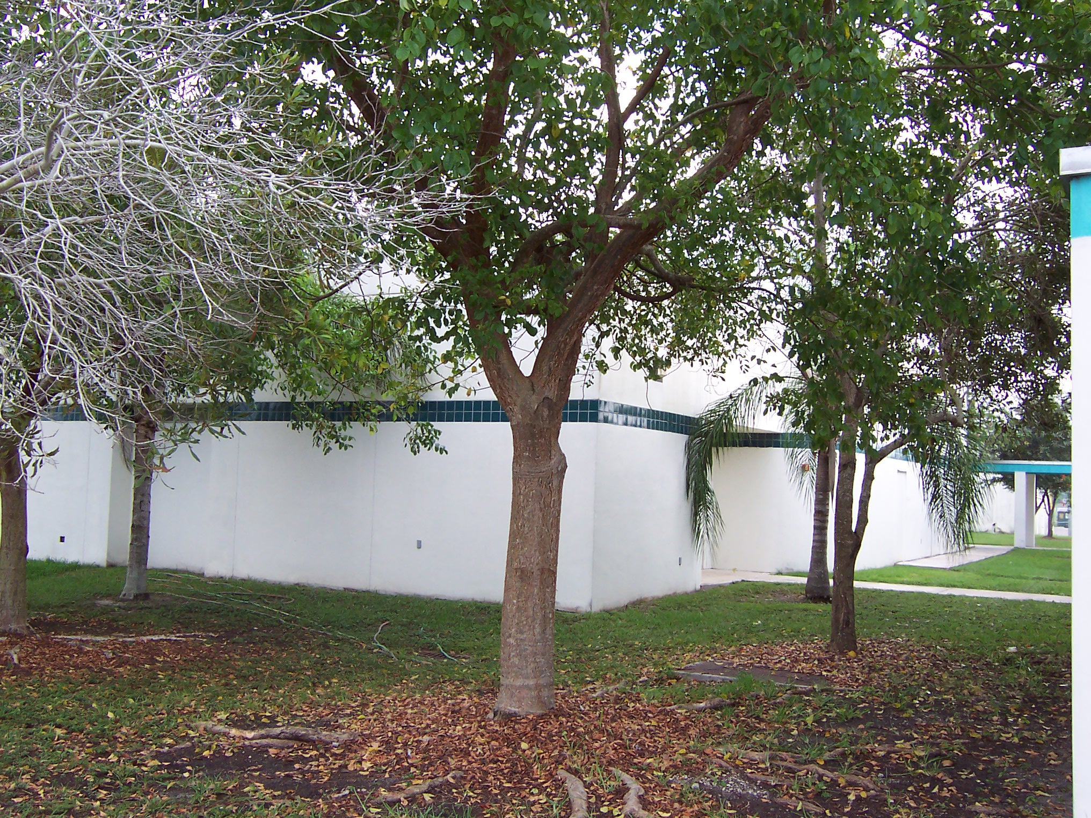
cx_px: 546
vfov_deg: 39.7
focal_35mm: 36
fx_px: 1135
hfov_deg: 51.4
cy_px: 409
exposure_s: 1/180
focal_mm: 5.6
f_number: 3.4
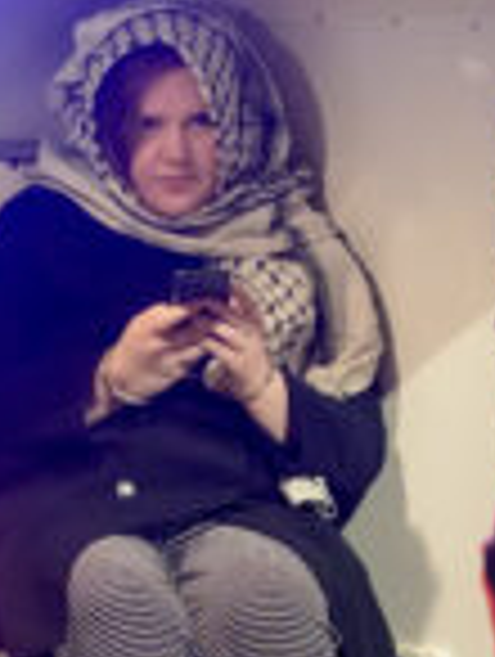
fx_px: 9905
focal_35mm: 521
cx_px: 270
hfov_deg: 2.9
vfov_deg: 3.8
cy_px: 752
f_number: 2.8
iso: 8000
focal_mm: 110
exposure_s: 1/60
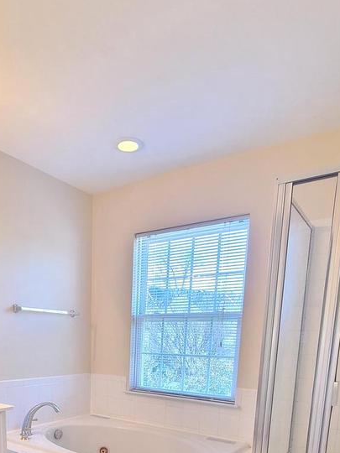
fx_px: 340
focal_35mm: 26
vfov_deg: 58.7
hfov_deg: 52.1
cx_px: 114
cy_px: 398
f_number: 2.2
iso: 160
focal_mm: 2.2
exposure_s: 1/60
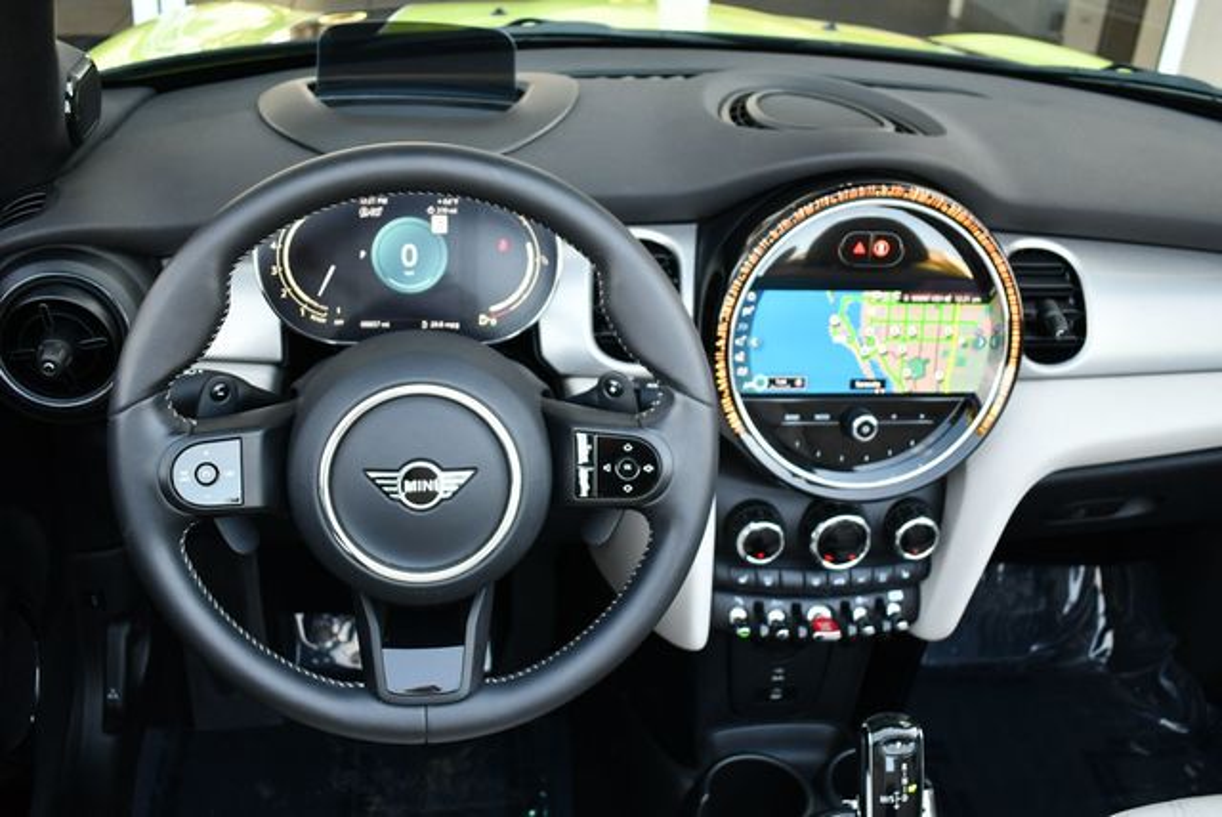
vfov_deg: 36.9
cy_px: 408
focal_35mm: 36
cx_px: 611
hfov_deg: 53.1
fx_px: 1223
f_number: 3.5
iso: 640
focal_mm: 18
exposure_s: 1/250
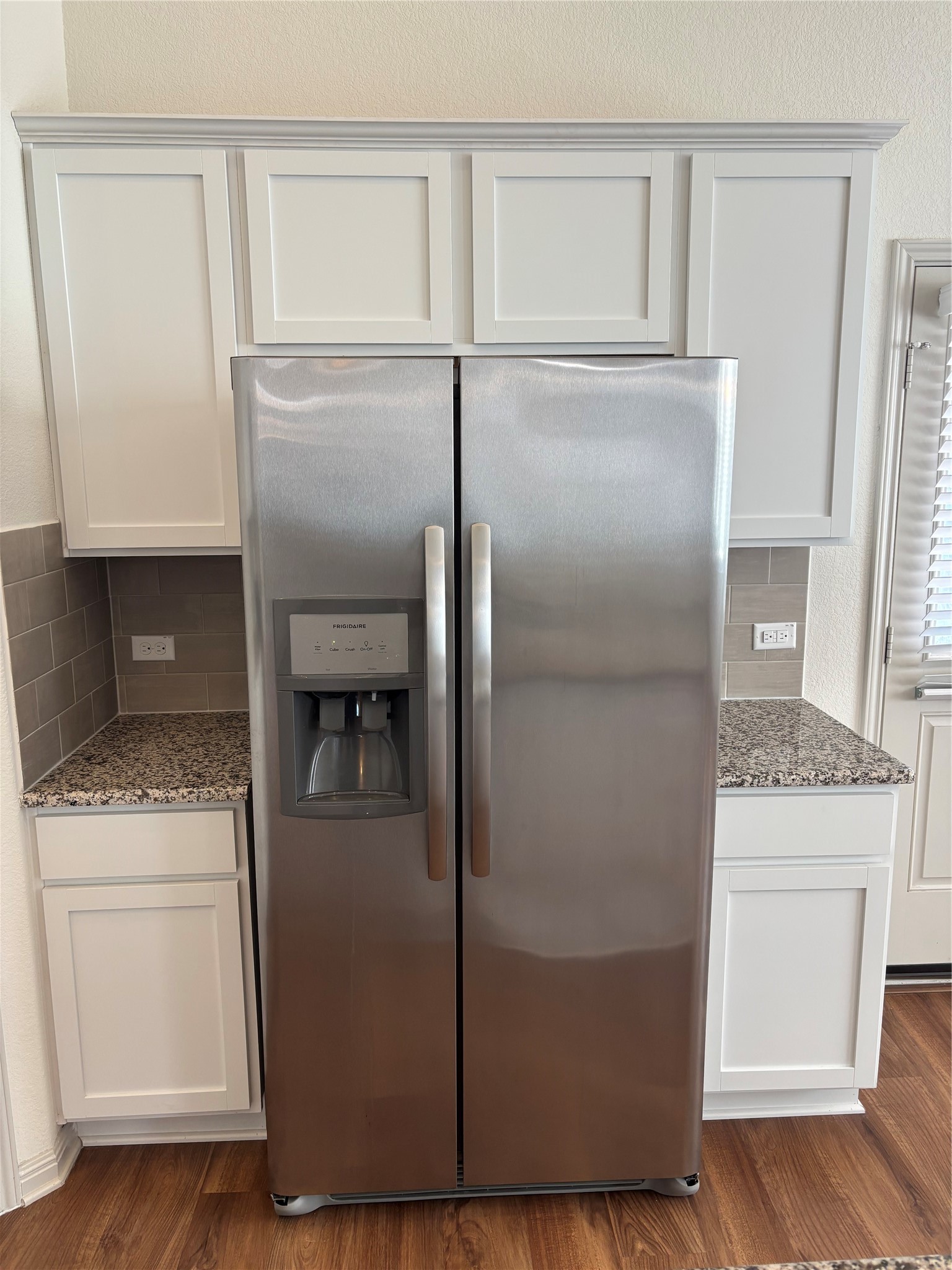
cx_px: 476
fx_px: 953
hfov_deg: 53.1
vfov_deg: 67.3
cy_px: 635
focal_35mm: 26
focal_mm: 5.96
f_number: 1.6
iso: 100
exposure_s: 1/120
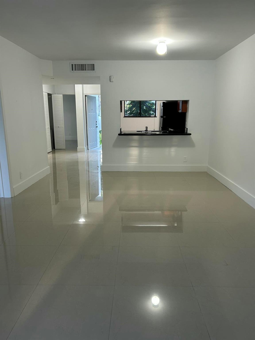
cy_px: 170
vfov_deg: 67.3
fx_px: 255
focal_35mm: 26
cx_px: 128
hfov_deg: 53.1
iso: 100
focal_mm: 5.7
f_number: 1.5
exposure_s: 1/60
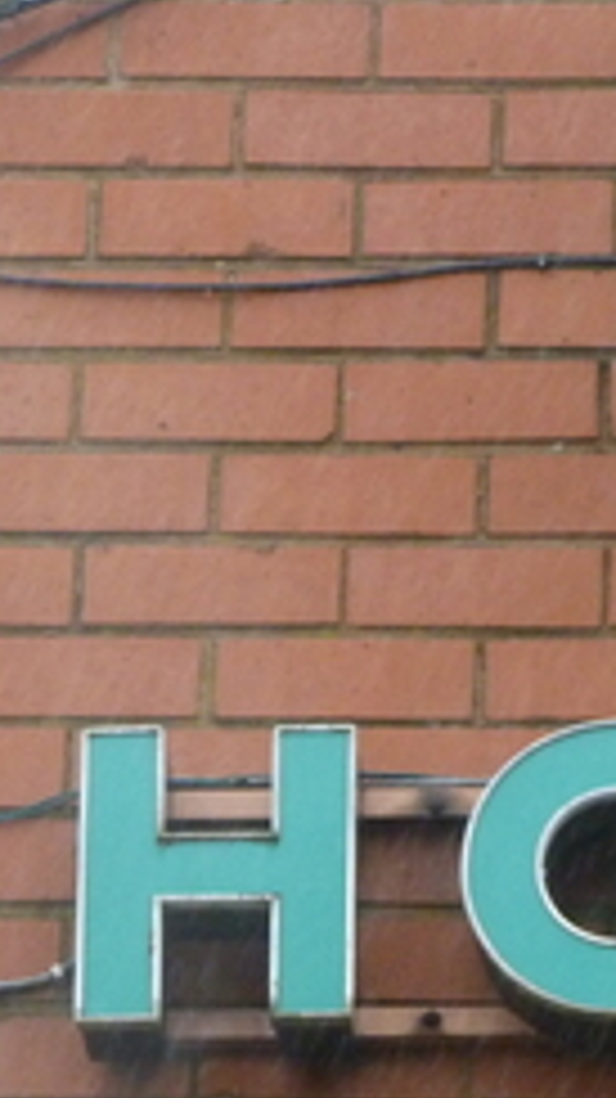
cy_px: 846
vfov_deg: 6.9
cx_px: 445
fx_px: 9072
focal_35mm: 312
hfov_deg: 3.9
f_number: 4.8
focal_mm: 19.5
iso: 400
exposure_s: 1/200
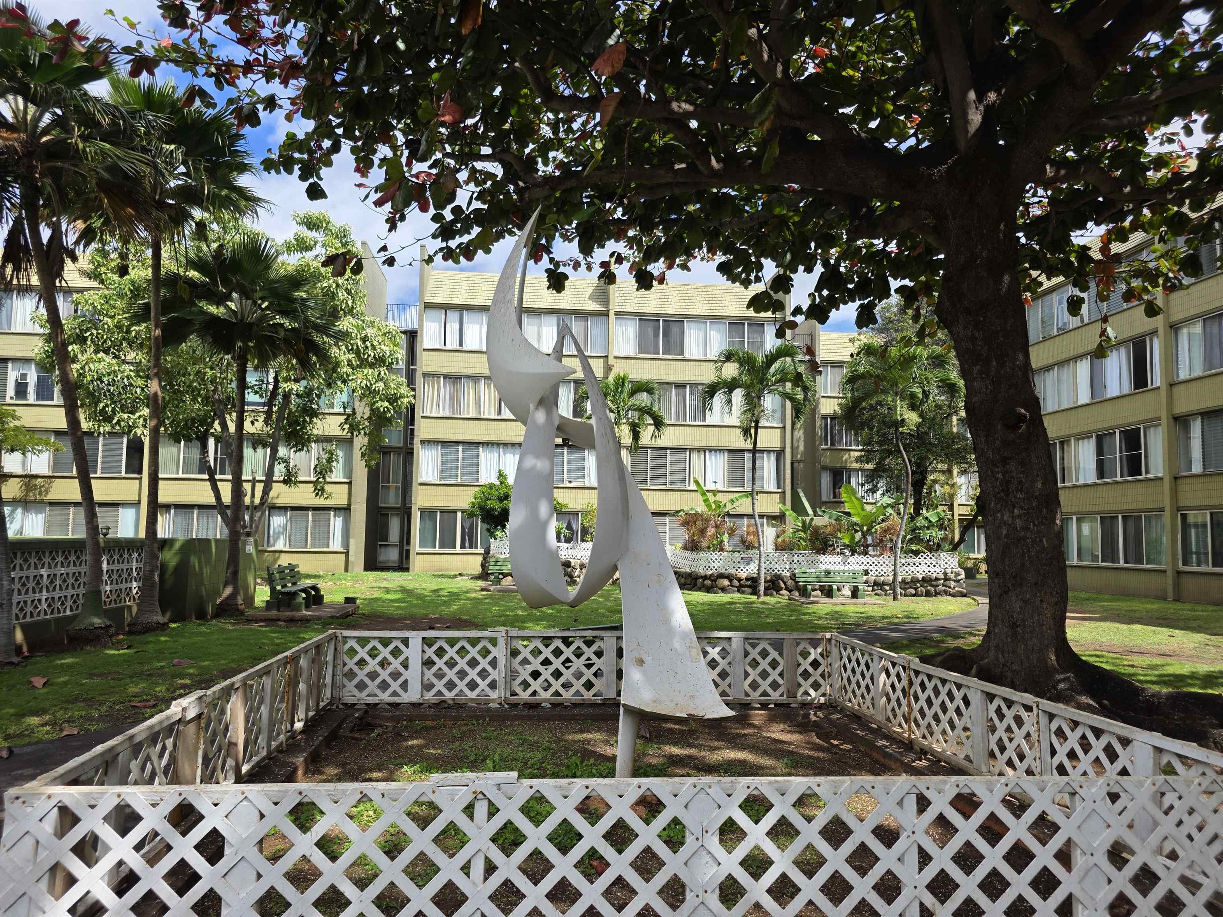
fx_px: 813
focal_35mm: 23
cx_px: 612
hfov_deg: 73.9
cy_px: 458
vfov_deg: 58.9
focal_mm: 6.3
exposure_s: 1/3550
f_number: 1.7
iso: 80
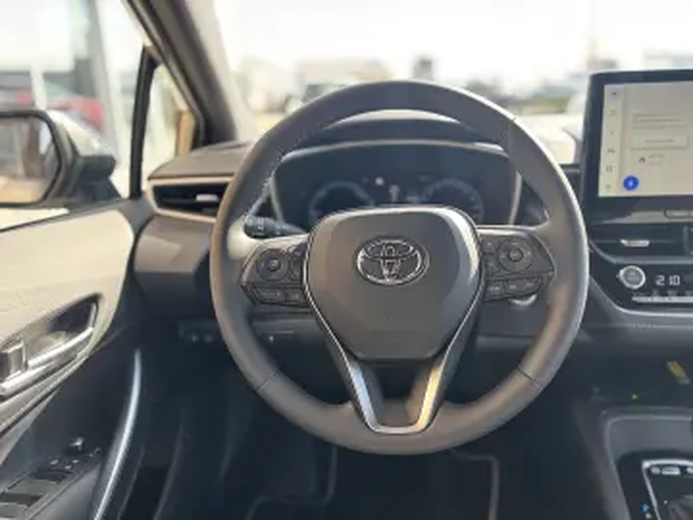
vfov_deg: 53.1
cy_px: 260
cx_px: 346
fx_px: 521
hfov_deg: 67.3
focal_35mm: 26
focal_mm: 5.96
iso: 50
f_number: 1.6
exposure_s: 1/100
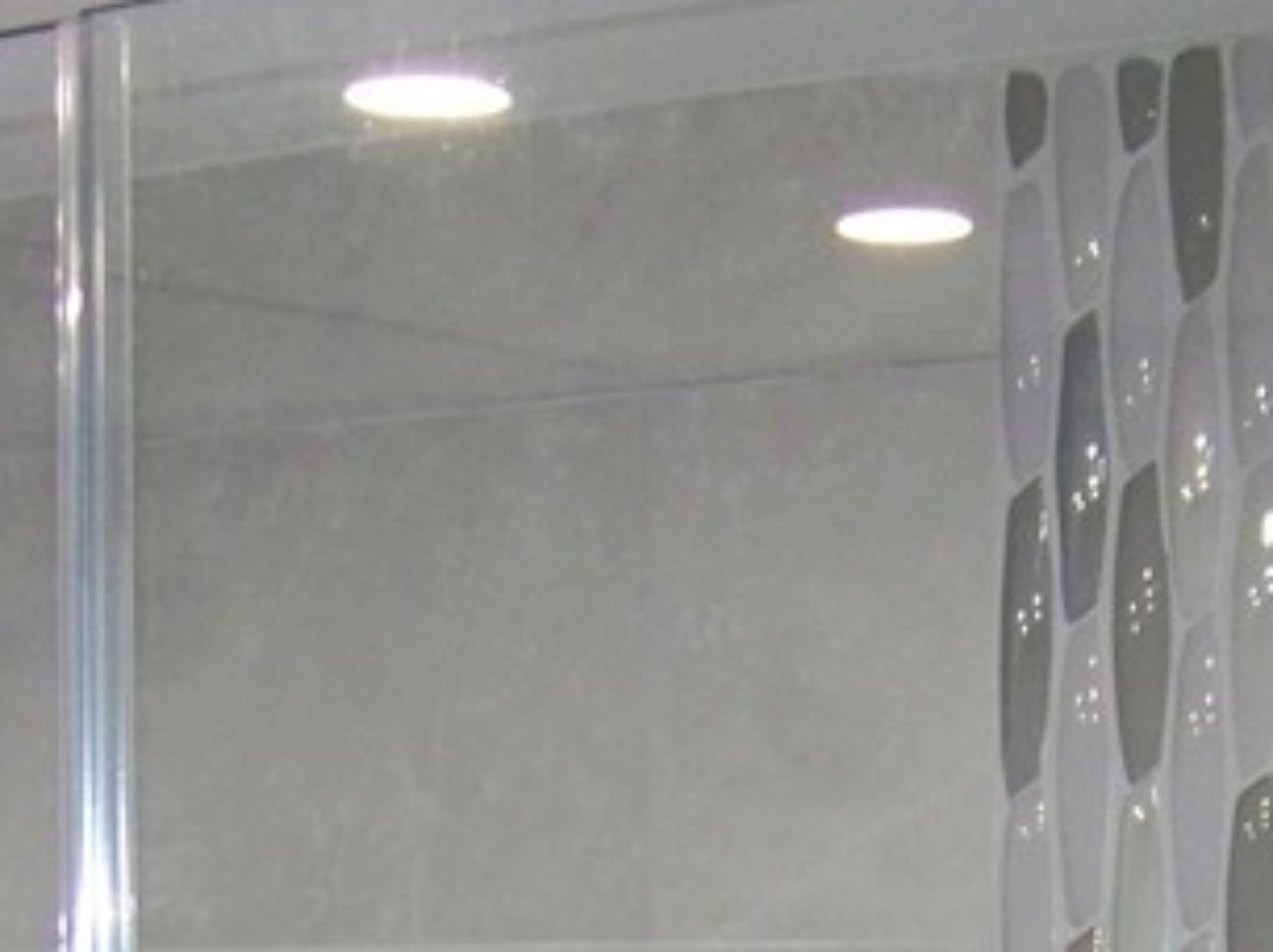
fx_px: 4445
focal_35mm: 121
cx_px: 576
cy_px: 1562
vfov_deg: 11.5
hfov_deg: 16.3
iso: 200
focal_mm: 5.85
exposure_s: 1/30
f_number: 2.8
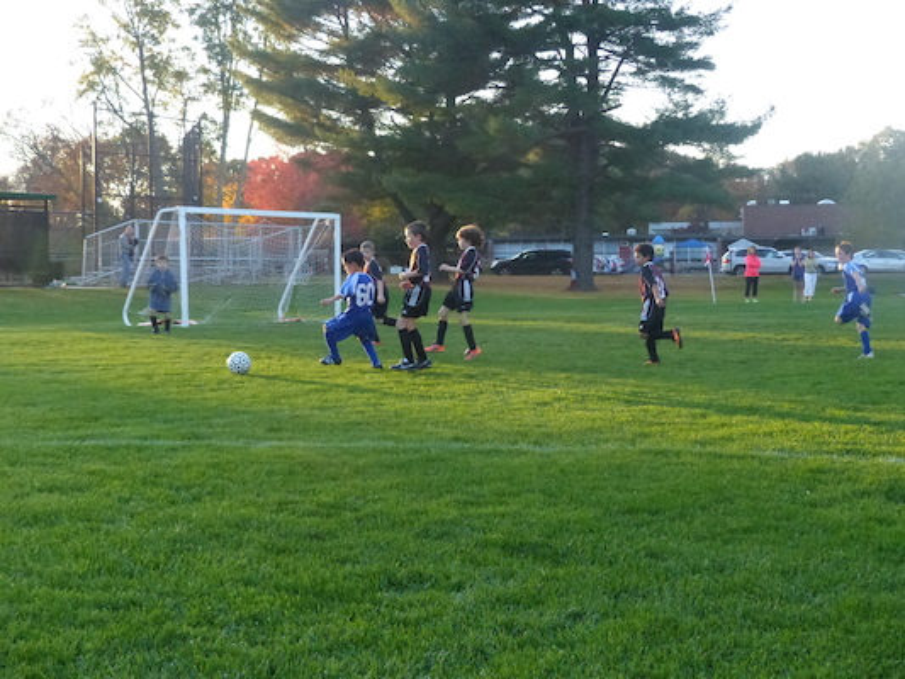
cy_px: 340
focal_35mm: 56
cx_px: 452
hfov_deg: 34.3
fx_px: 1464
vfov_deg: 26.1
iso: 800
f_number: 2.8
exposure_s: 1/400
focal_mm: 10.1
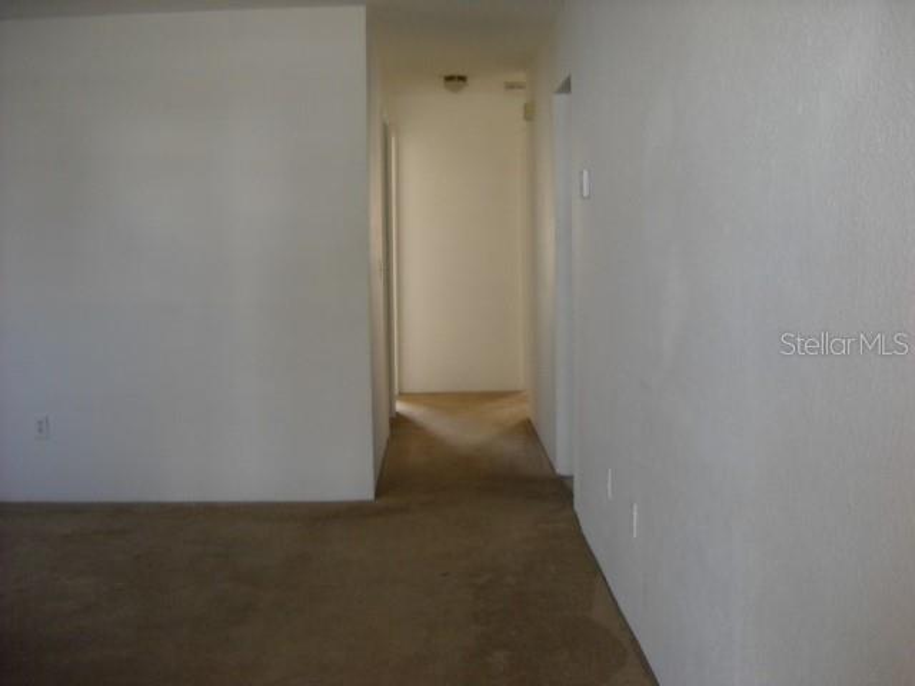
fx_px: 1084
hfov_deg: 45.8
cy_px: 343
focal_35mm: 41
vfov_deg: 35.1
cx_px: 458
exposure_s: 1/60
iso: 227
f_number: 3.1
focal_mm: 6.72
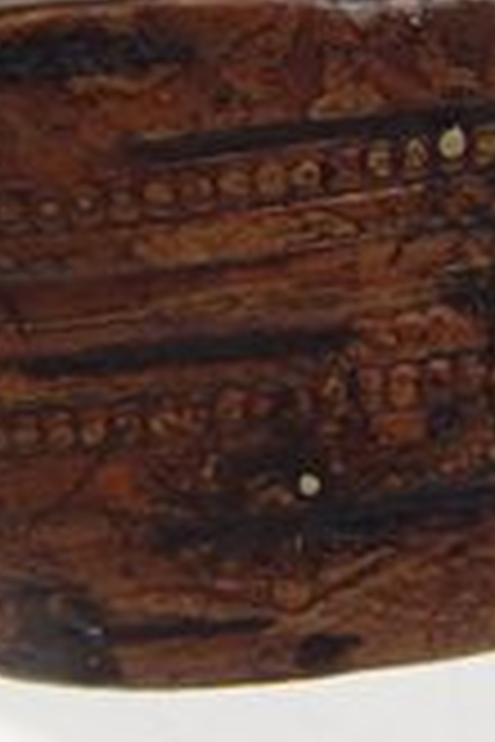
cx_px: 412
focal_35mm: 80
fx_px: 1650
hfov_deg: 16.9
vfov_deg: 25.1
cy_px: 205
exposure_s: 1/160
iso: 500
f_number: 4.7
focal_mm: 6.64
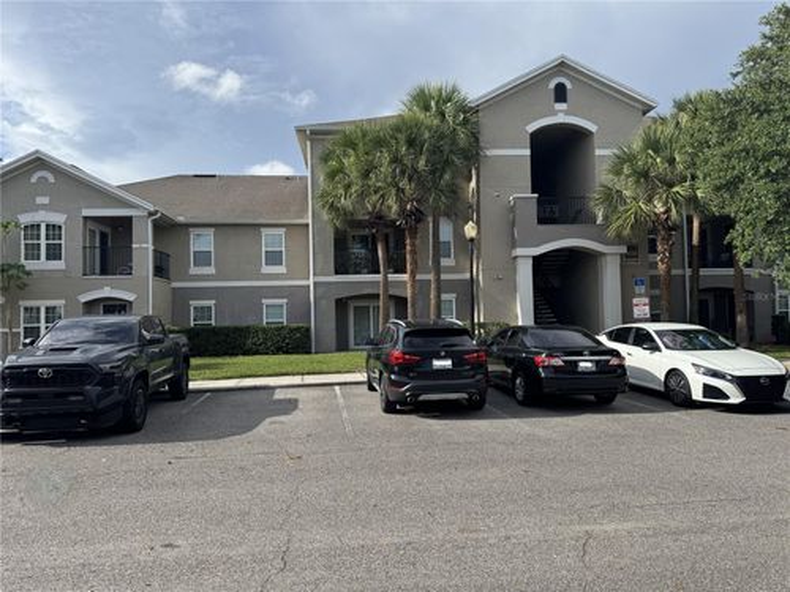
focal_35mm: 24
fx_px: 548
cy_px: 296
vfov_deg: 56.8
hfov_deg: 71.6
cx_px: 395
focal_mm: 6.76
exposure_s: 1/3096
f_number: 1.78
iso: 80
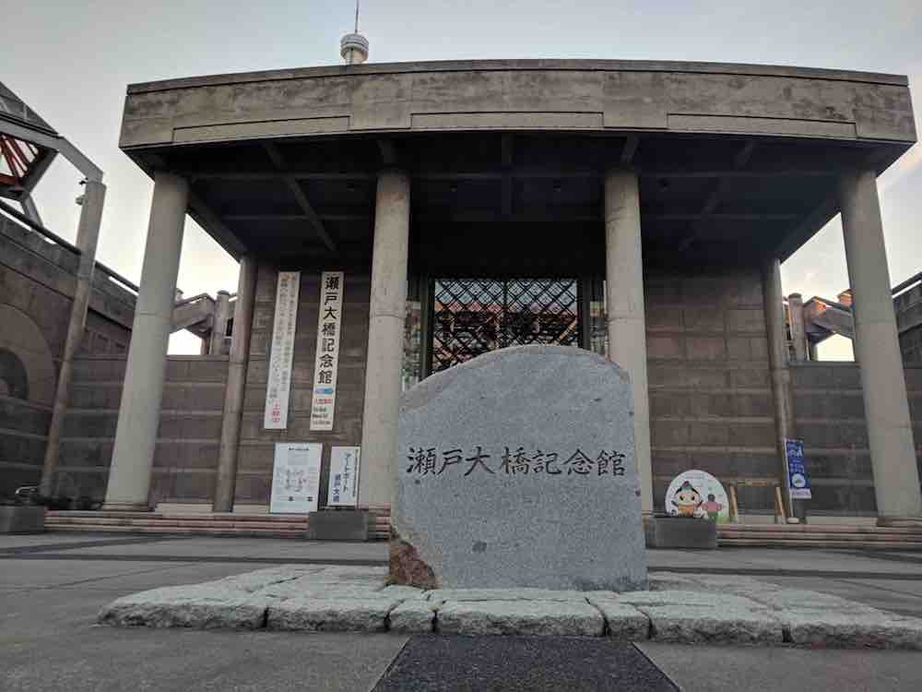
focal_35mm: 26
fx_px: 693
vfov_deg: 53.1
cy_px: 346
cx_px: 461
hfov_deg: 67.3
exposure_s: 1/270
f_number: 2
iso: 50
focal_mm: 4.67
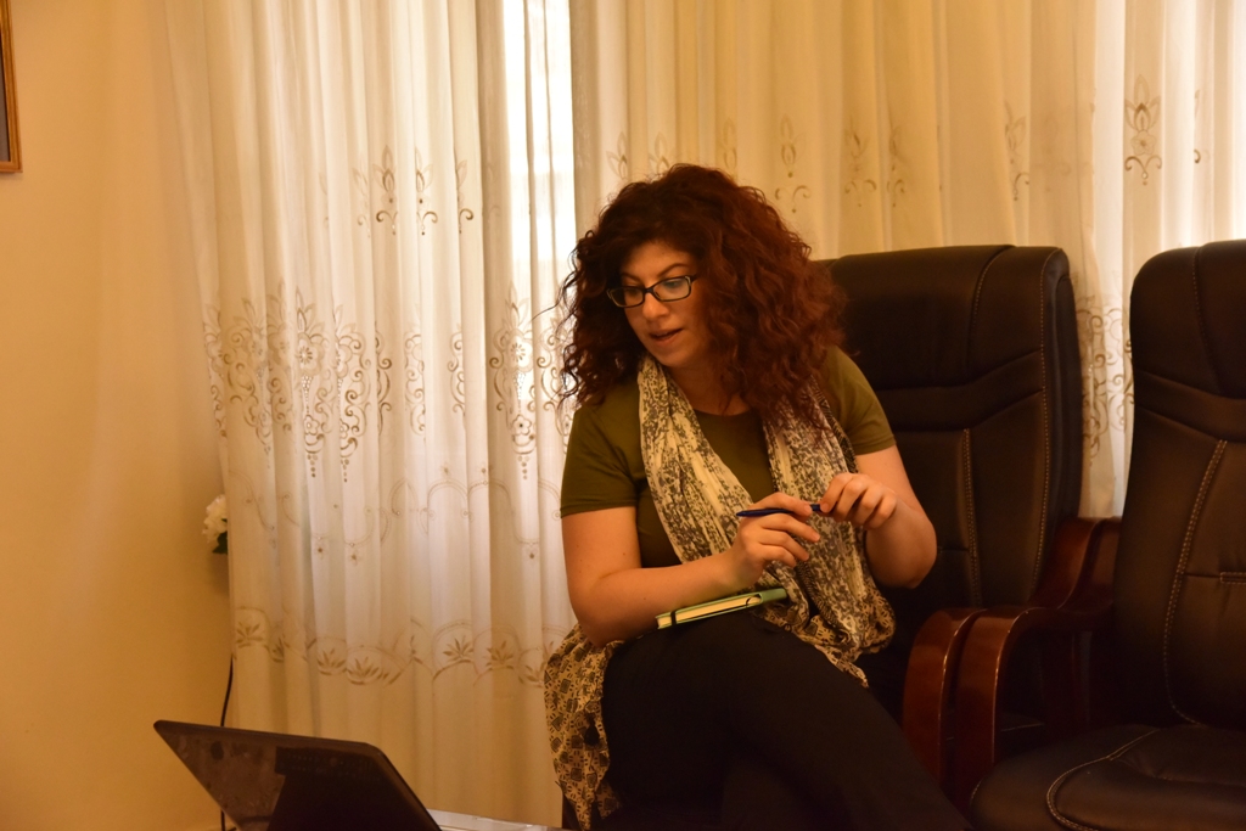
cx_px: 623
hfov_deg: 30.5
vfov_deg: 20.6
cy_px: 416
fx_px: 2284
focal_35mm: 66
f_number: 7.1
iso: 3200
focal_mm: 66
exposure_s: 1/200
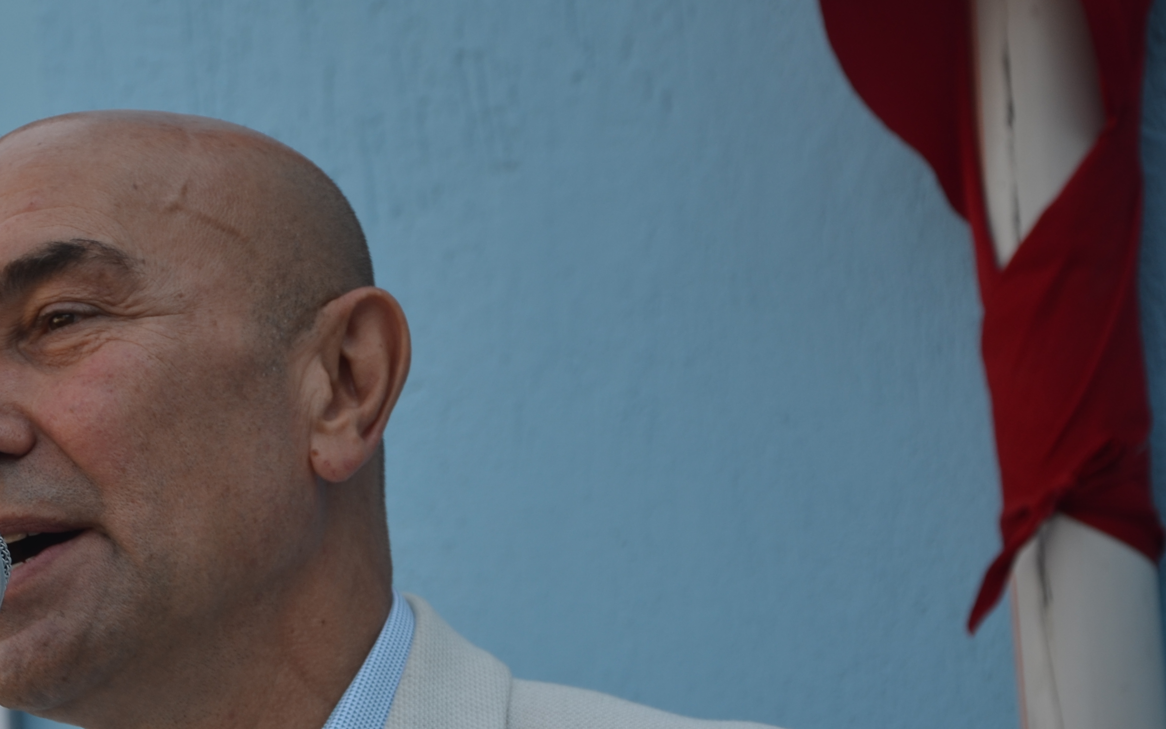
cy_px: 628
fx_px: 5879
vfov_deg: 7.1
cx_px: 38
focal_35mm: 185
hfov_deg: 11.2
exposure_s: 1/125
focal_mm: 62
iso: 100
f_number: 5.6
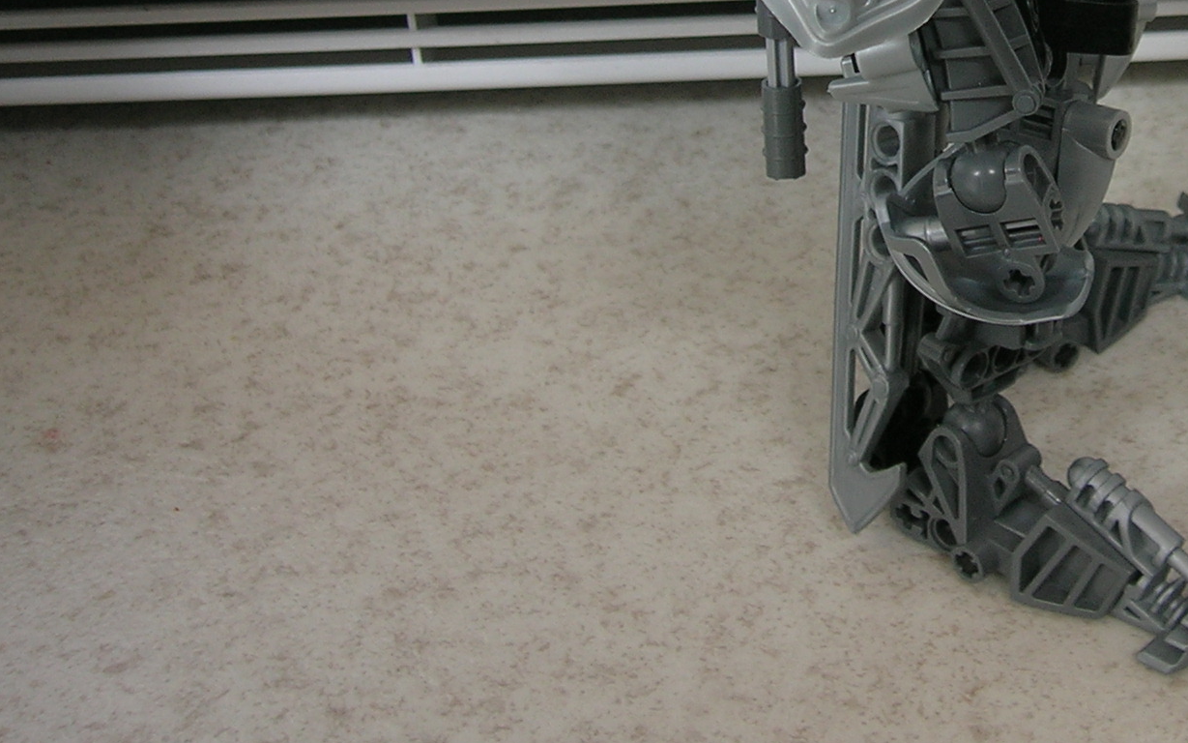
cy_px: -25
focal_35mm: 71
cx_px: 1023
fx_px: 2299
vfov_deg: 17.8
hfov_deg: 28.1
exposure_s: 1/10.1
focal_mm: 6
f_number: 2.9
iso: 50
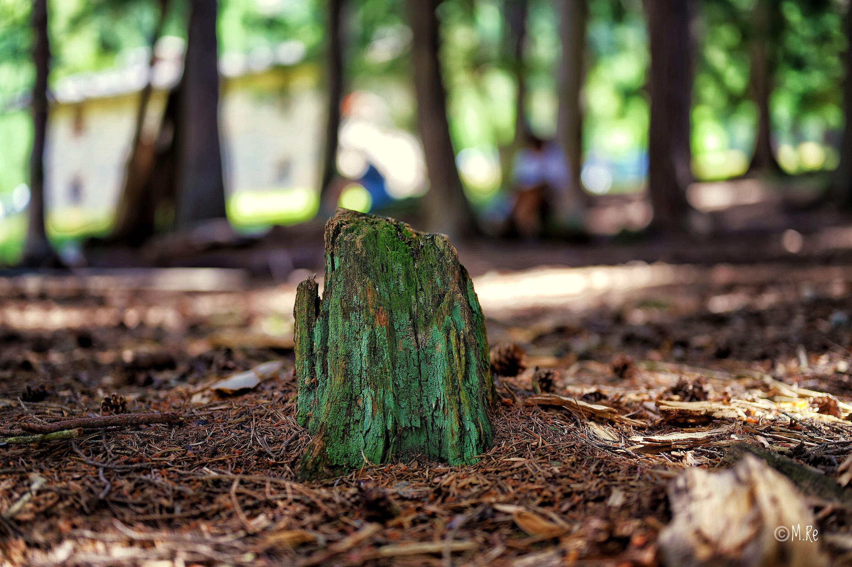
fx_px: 1183
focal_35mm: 50
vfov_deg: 27.0
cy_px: 284
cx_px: 426
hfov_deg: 39.6
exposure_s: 1/160
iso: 100
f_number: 1.8
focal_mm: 50
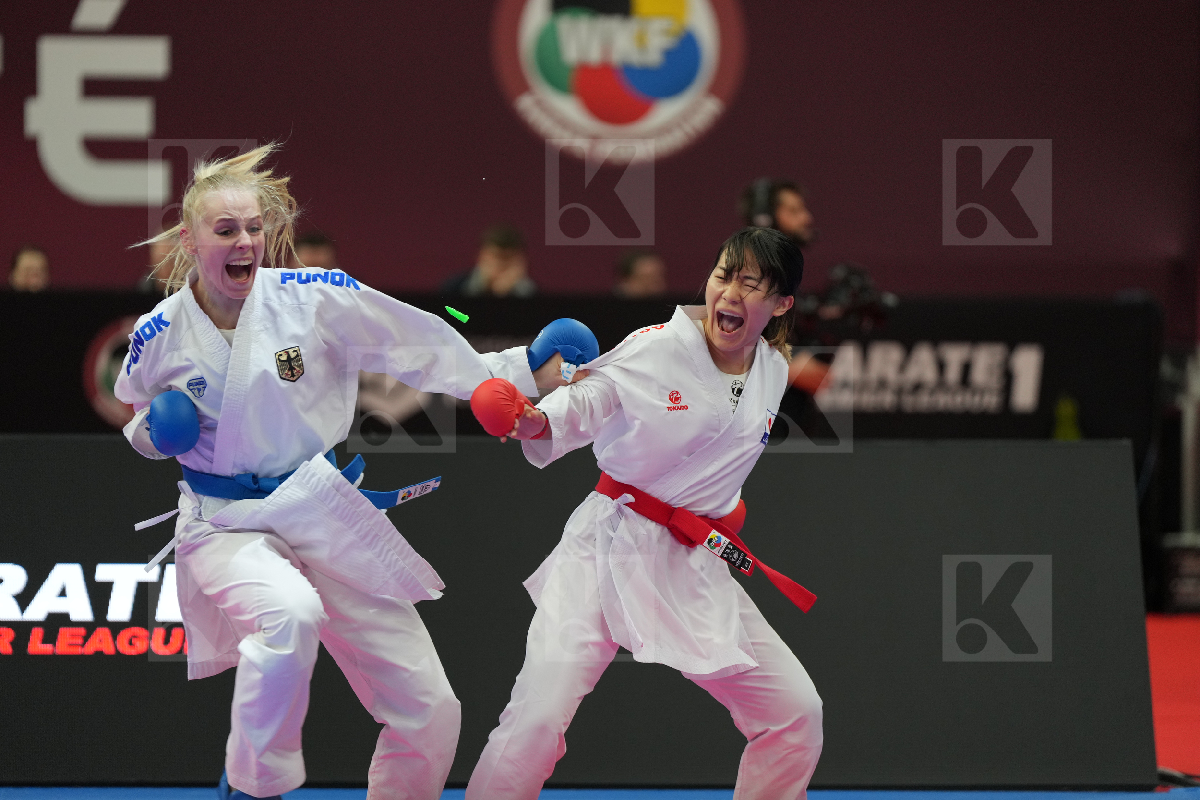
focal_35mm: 200
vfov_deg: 6.9
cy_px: 400
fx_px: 6665
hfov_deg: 10.3
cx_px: 600
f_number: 2.8
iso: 1600
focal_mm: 200
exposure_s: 1/1000
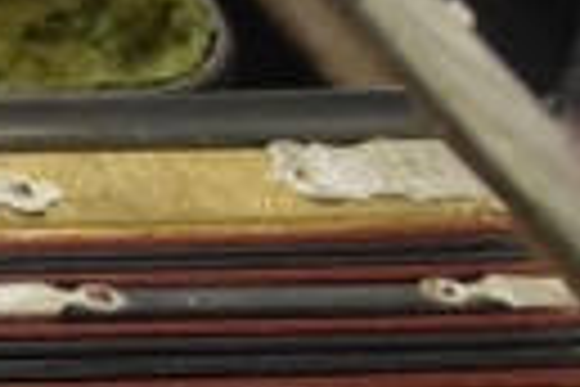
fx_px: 2932
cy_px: 180
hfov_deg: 8.9
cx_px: -1236
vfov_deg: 7.5
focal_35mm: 182
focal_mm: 18
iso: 4500
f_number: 3.5
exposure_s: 1/60
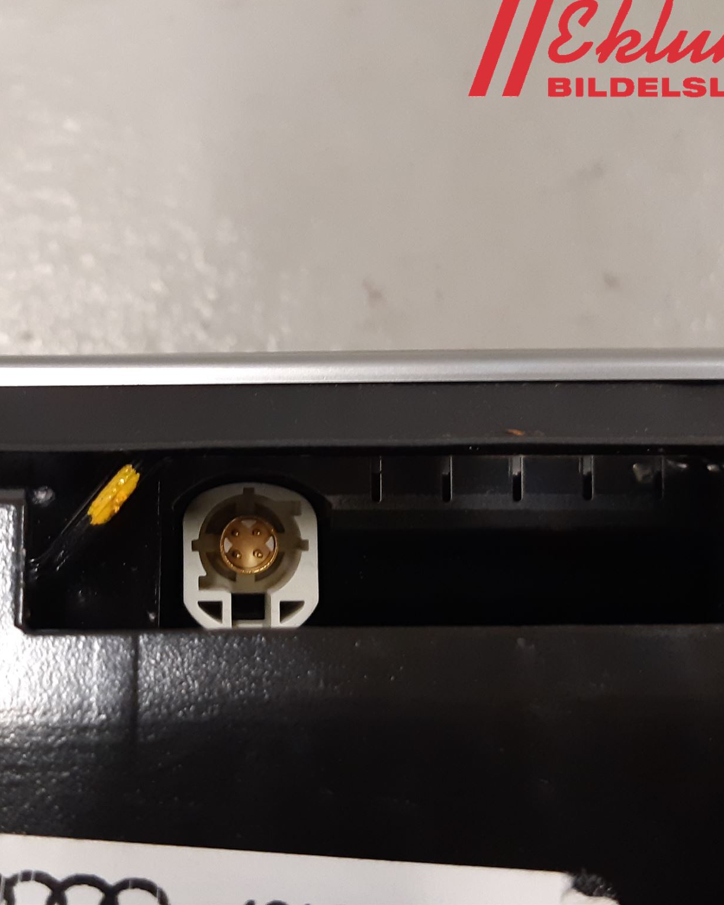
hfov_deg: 42.6
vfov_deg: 52.8
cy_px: 451
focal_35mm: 34
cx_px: 226
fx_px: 911
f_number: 1.7
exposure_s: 1/50
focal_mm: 3.93
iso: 200
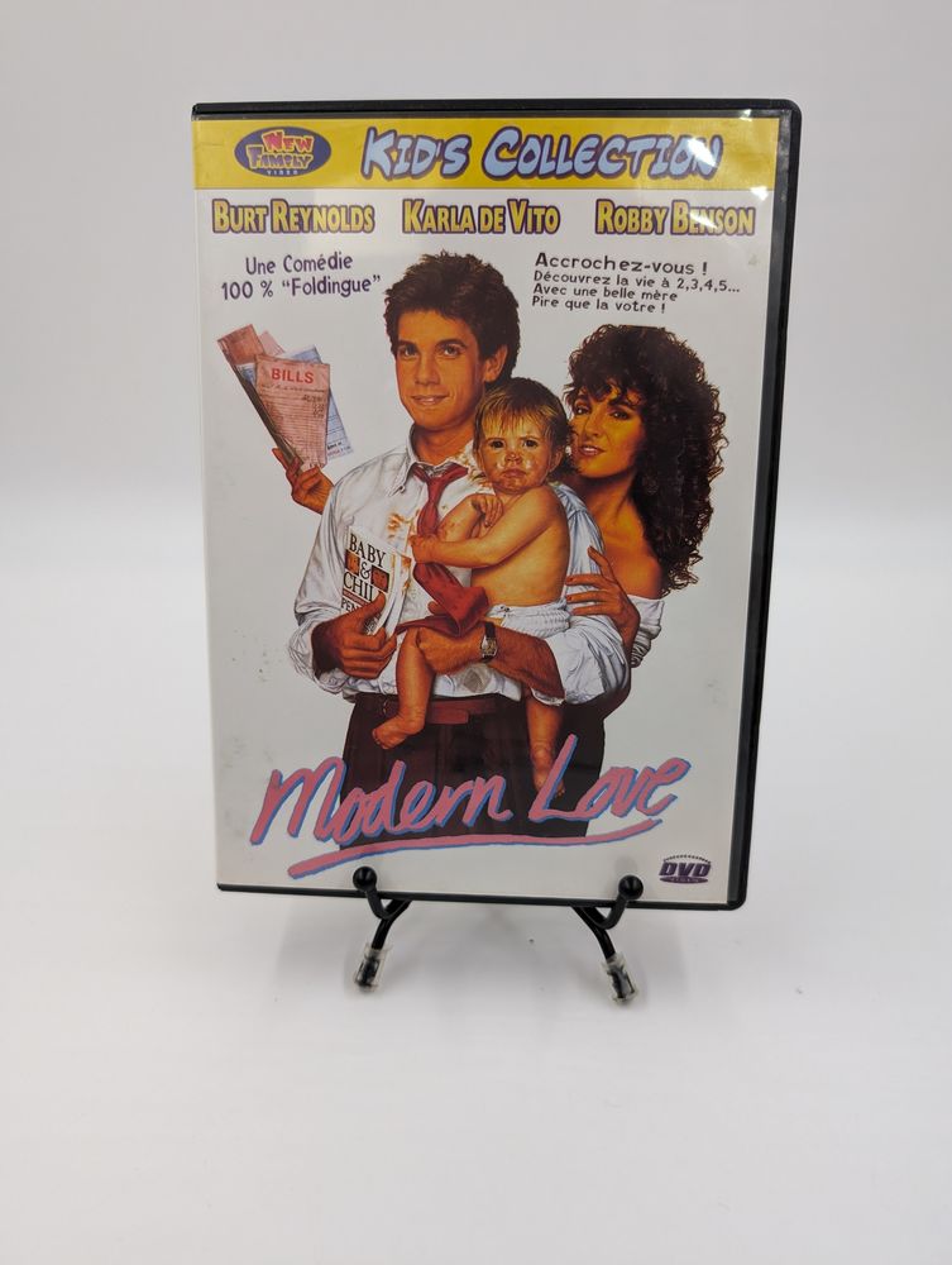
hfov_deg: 56.9
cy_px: 632
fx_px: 878
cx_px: 476
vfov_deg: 71.5
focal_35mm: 24
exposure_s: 1/242
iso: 262
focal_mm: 6.9
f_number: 1.68
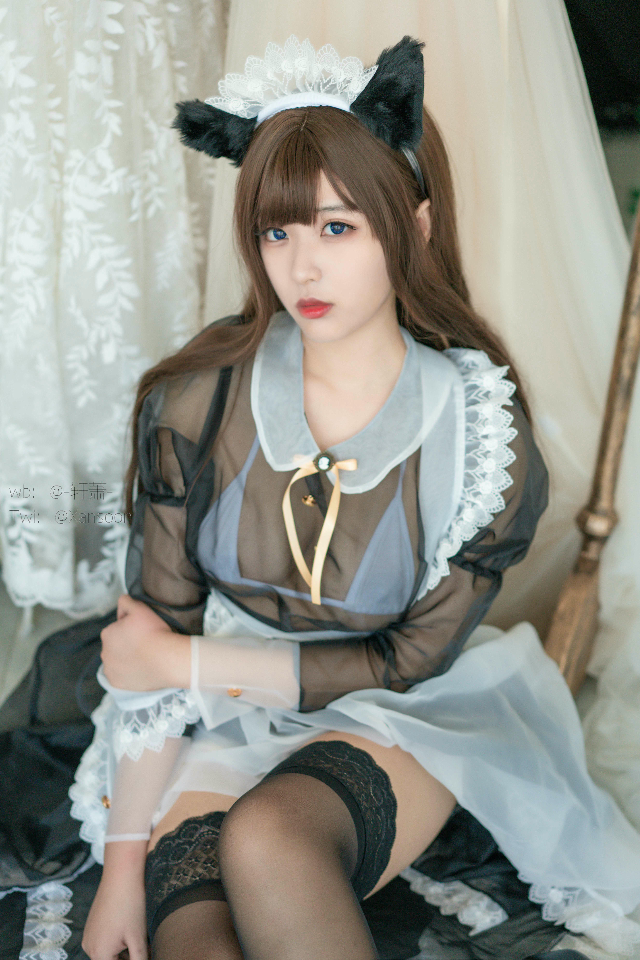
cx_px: 320
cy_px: 480
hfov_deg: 24.6
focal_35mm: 55
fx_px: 1466
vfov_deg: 36.2
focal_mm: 55
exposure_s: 1/400
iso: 1250
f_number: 2.5
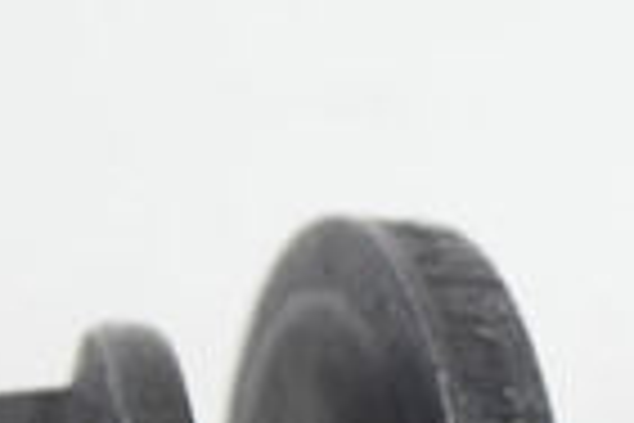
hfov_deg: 5.5
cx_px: 935
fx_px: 6573
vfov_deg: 3.7
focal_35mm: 373
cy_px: 479
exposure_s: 1/40
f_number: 5.6
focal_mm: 55
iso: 800
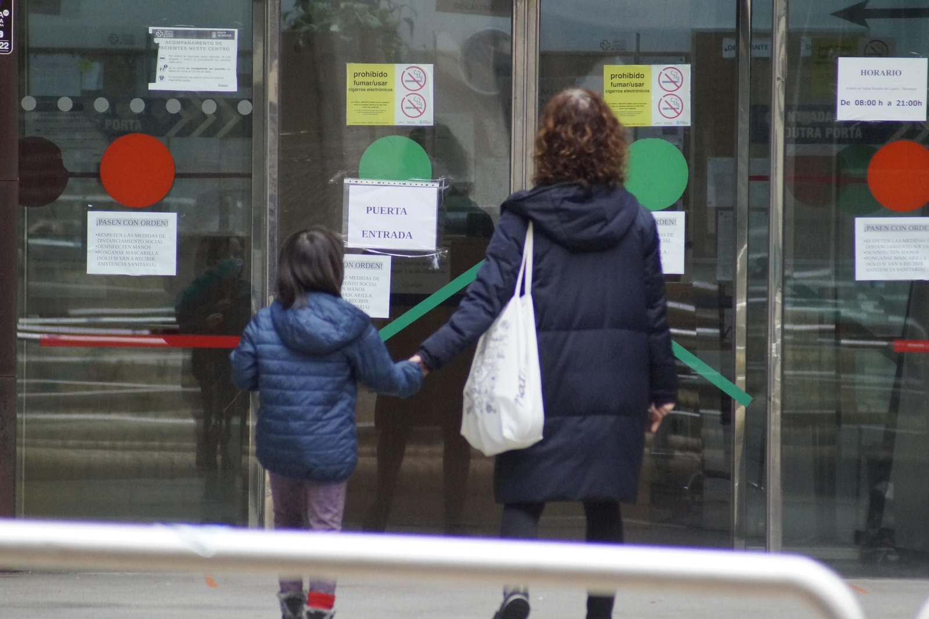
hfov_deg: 4.6
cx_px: 464
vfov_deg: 3.1
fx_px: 11606
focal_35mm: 450
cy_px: 310
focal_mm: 300
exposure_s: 1/500
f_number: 5.6
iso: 2000
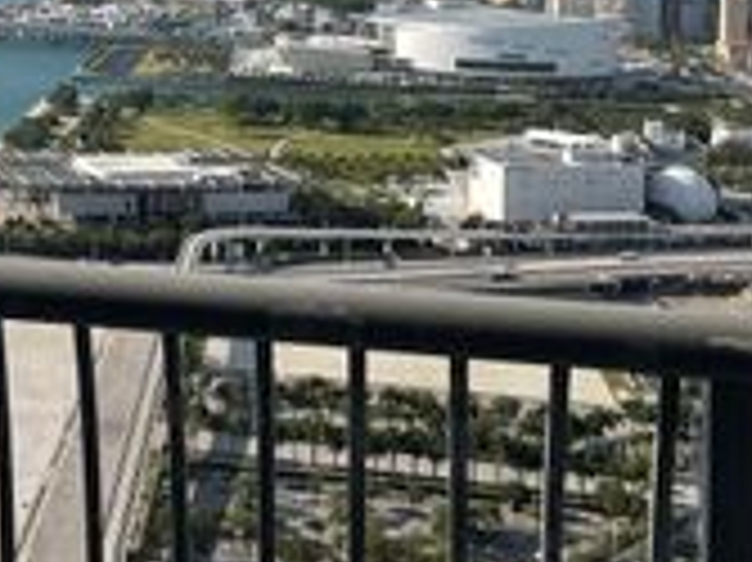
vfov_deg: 18.1
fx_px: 1693
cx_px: -167
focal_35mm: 78
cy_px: -88
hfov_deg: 22.9
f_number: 1.6
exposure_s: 1/5814
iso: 32
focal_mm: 4.2
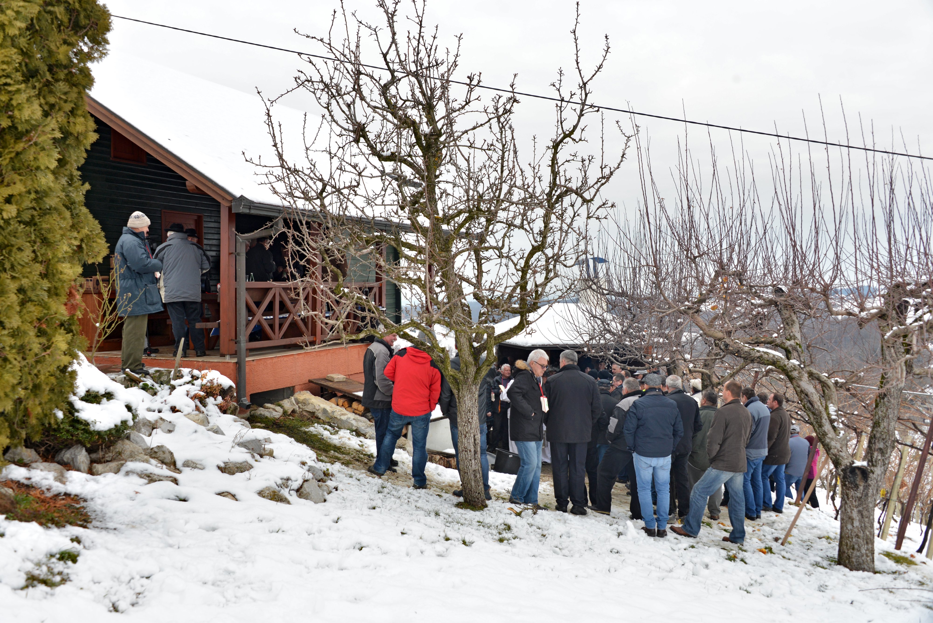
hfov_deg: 58.7
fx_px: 830
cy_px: 312
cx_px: 466
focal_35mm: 32
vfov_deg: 41.1
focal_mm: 32
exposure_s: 1/80
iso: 320
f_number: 8
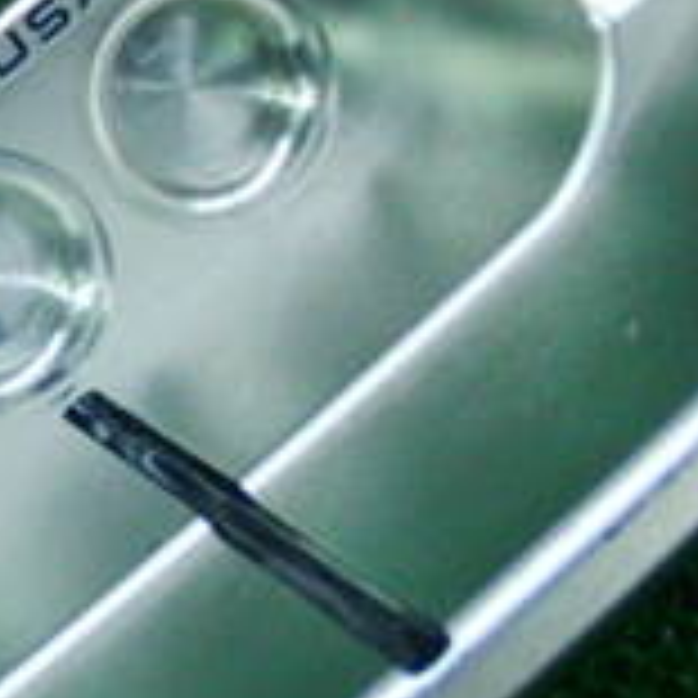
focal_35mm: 135
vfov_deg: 12.9
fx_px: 3080
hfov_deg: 12.8
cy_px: 275
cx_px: 54
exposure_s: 1/60
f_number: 3.6
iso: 400
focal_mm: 6.42
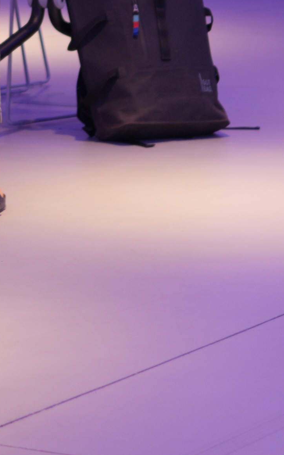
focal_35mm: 244
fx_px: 3023
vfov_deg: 8.4
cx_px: -221
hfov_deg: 5.3
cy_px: -272
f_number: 1.4
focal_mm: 30
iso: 100
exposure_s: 1/125
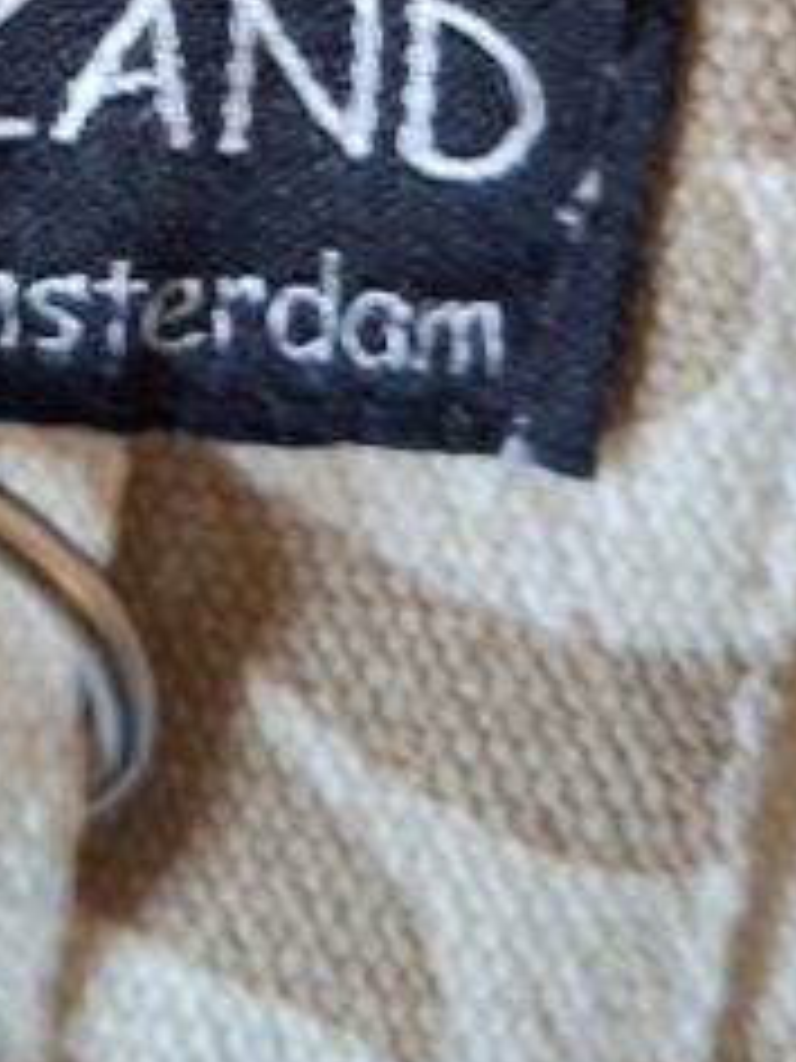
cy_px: -400
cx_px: -45
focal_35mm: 78
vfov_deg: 21.9
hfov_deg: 18.3
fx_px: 2391
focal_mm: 5.54
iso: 500
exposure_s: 1/24
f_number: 1.8
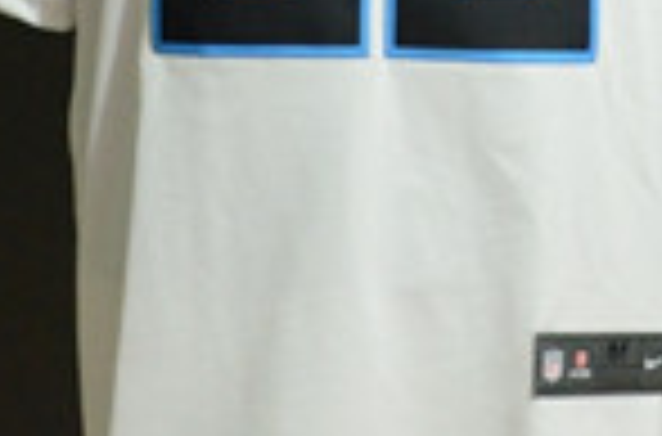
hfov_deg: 6.7
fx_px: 5627
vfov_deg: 4.4
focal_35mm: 307
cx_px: 748
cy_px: -218
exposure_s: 1/20
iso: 4000
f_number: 5
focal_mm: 60
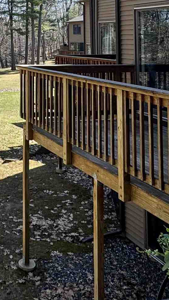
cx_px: -46
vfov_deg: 39.1
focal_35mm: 48
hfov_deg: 22.5
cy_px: 17
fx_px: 382
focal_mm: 2.22
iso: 50
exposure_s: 1/812
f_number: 2.2
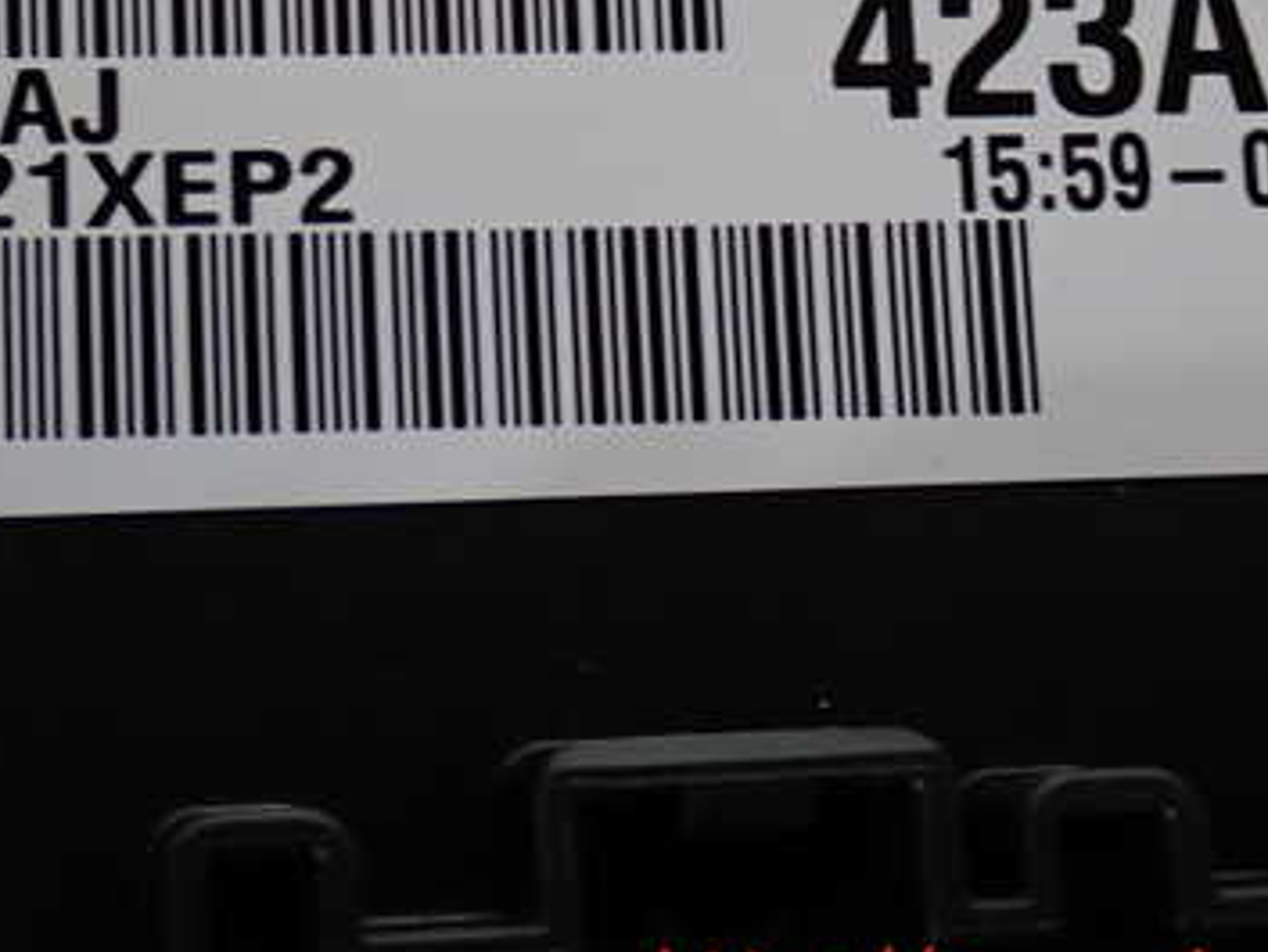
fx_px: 3115
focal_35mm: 85
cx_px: 392
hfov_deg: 22.9
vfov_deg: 17.3
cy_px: 223
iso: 200
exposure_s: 1/50
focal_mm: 9.01
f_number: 3.2
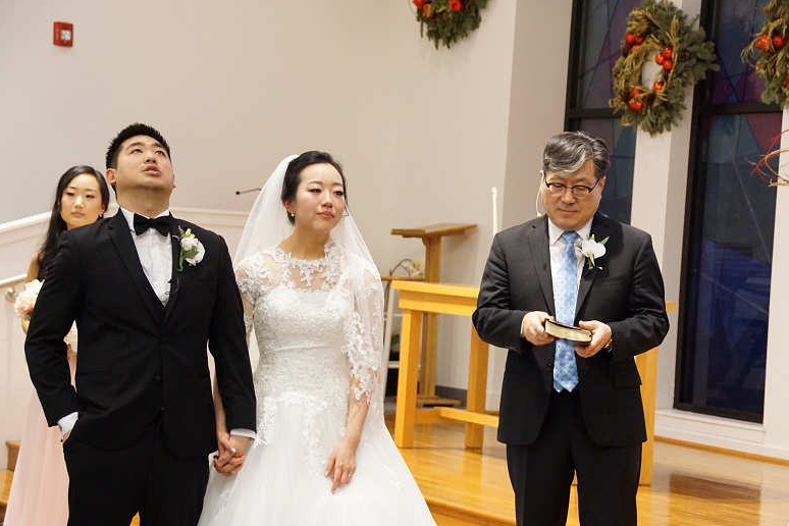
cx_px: 389
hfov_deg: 21.9
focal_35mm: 93
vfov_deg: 14.7
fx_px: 2038
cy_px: 263
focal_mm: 60
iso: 3200
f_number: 5.6
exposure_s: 1/80
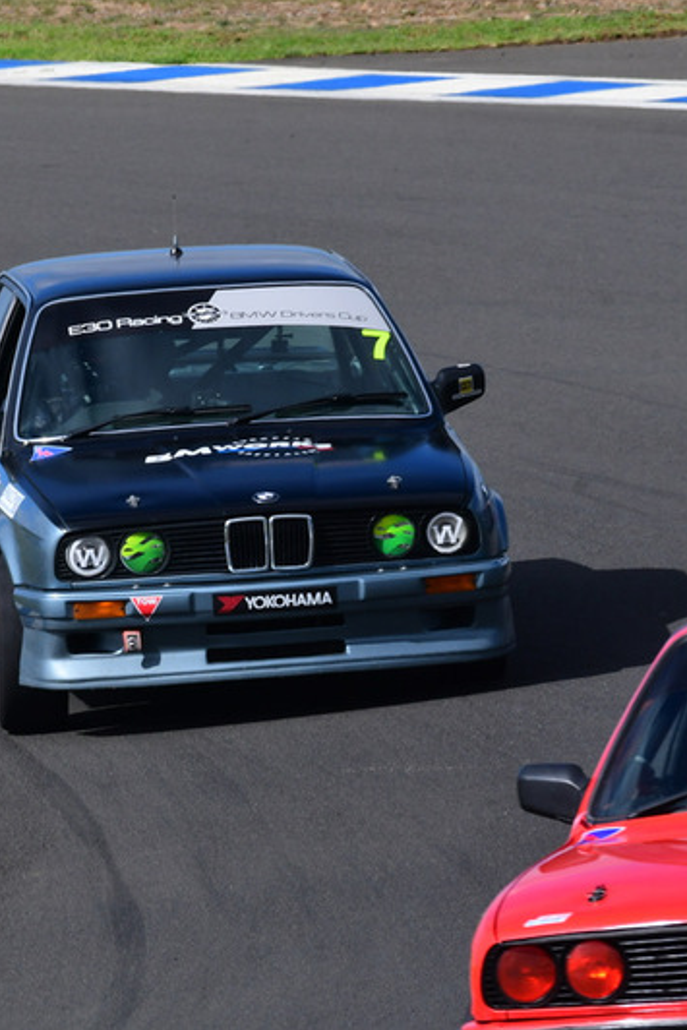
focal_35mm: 790
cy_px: 515
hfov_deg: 1.7
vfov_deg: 2.6
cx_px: 178
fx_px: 22597
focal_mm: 350
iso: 400
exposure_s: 1/640
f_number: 13
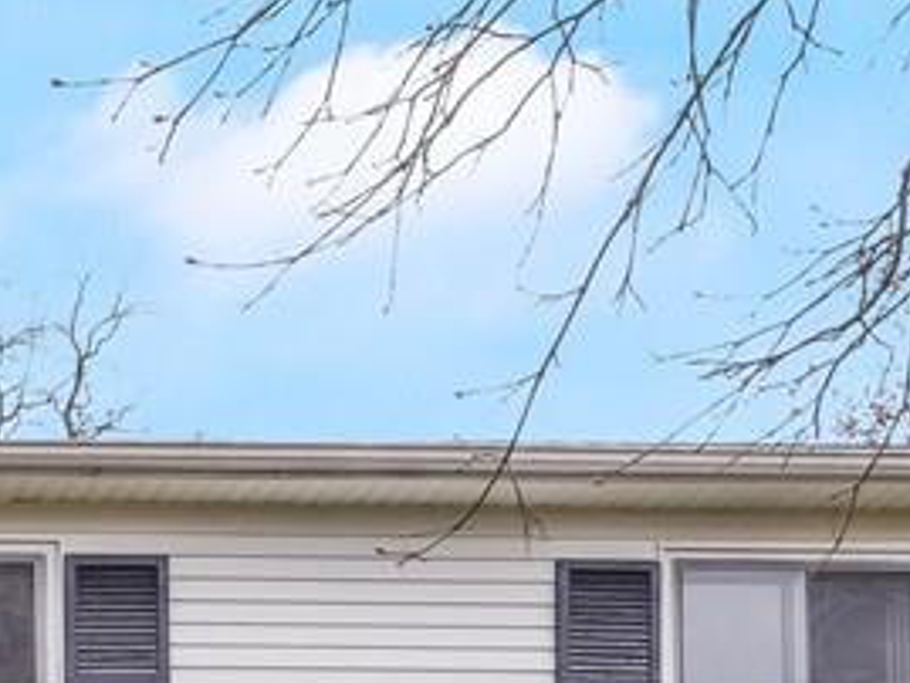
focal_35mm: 76
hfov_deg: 21.2
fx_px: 1999
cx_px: -496
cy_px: 994
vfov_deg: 17.6
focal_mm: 10
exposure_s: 1/25
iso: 400
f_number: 8
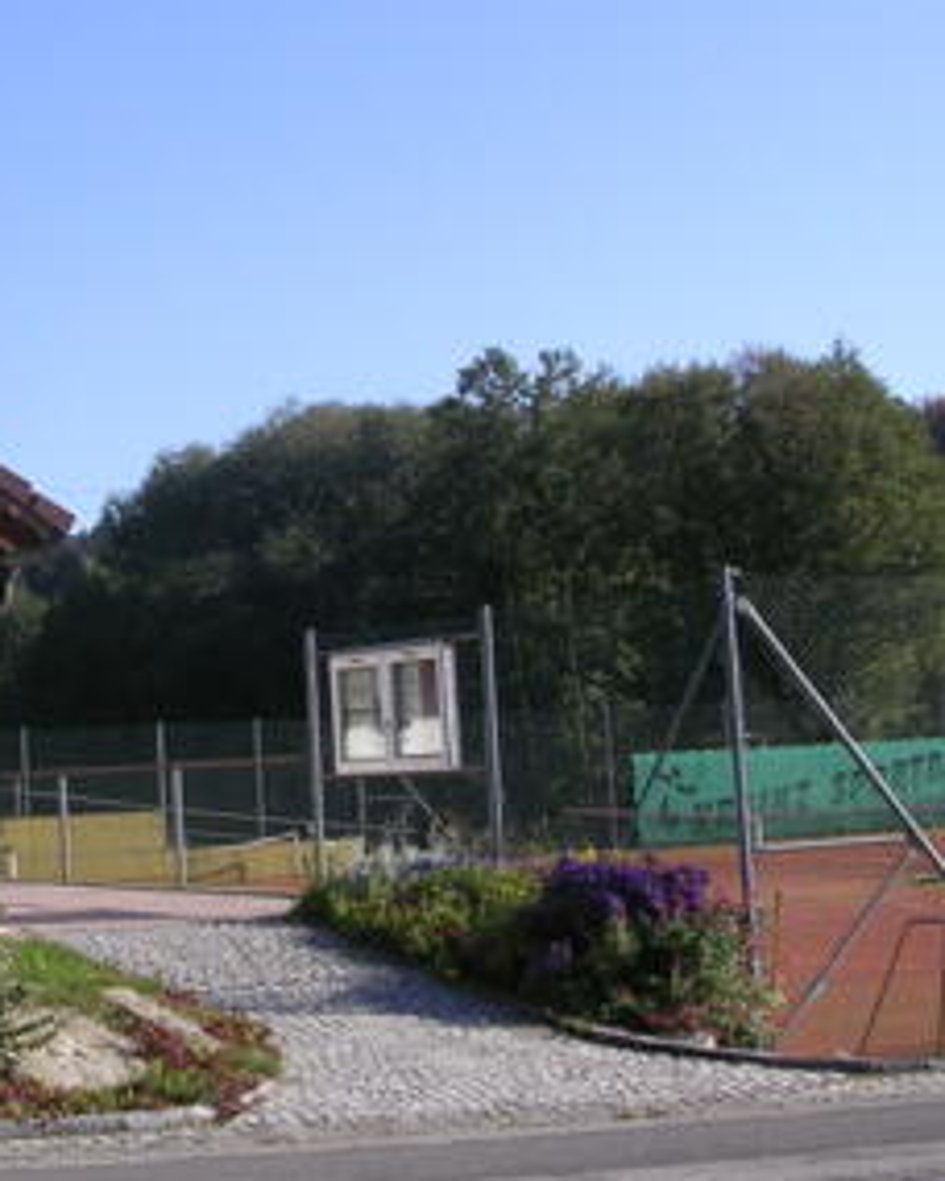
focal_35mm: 73
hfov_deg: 20.7
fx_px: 2552
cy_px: 514
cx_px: 187
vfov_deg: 26.0
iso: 100
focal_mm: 5.8
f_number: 5.6
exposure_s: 1/222
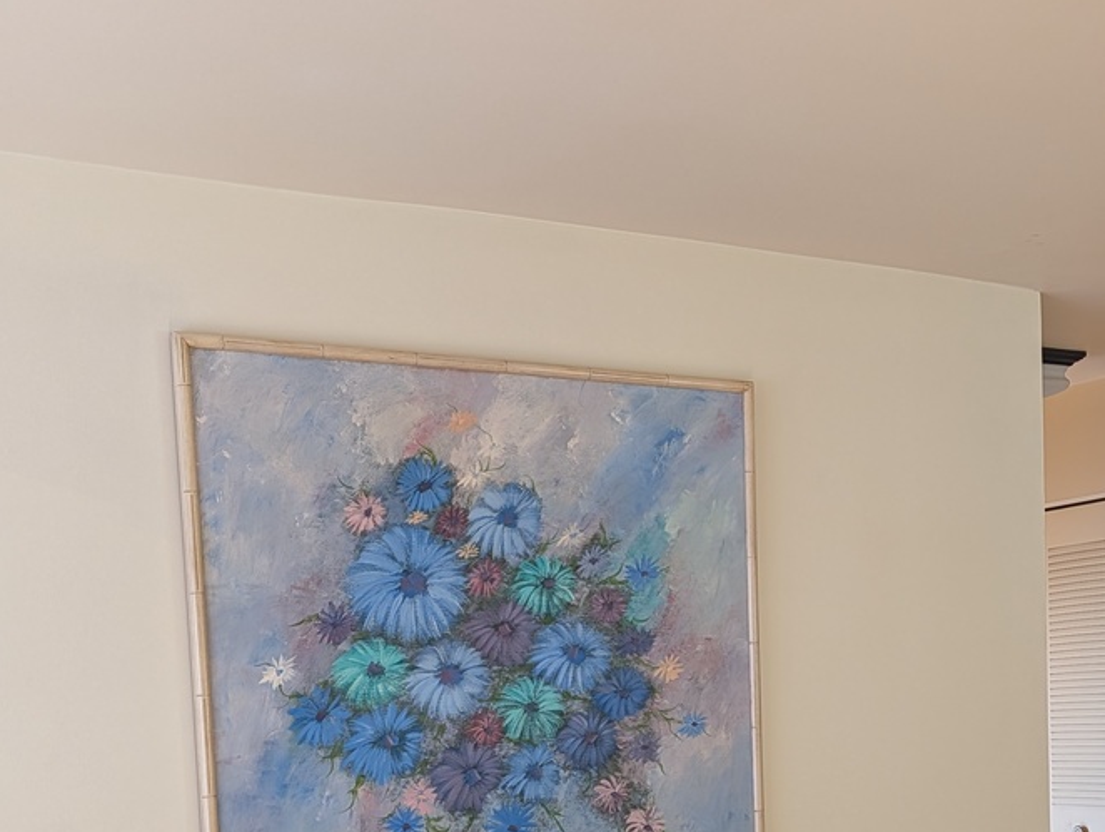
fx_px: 1662
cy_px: 892
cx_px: 739
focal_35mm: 52
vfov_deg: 26.1
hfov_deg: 36.4
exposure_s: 1/120
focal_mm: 6.9
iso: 114
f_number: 1.68
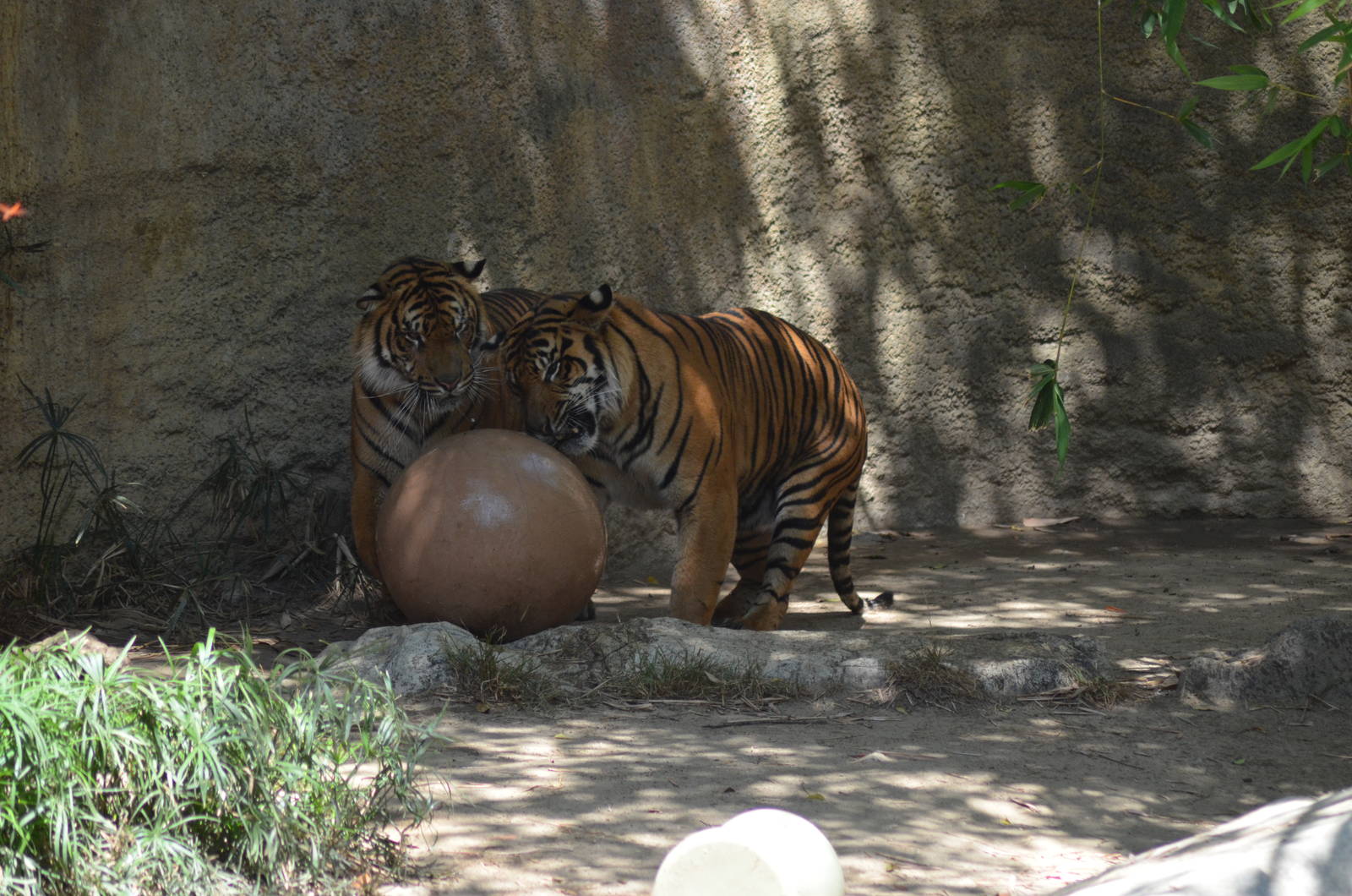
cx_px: 676
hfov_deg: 7.1
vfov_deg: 4.7
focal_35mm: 292
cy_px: 448
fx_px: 10963
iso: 800
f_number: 4.8
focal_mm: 195
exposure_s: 1/1000
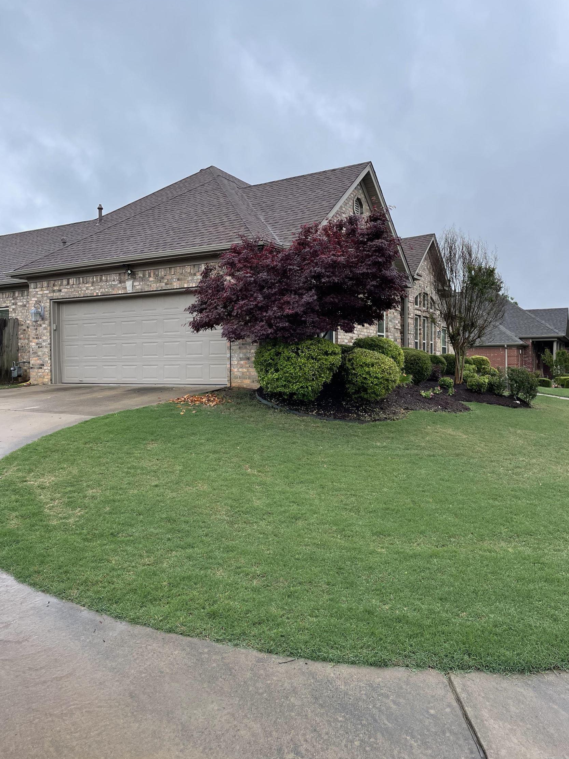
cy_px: 374
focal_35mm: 27
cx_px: 284
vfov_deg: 65.3
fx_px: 592
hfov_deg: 51.4
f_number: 1.6
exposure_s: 1/615
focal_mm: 4.2
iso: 32
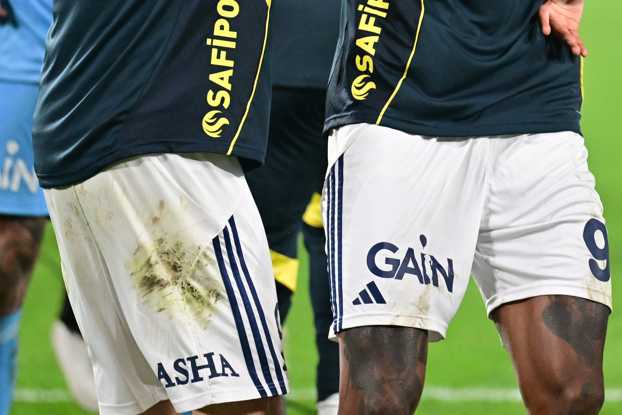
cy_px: -77
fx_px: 9450
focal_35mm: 547
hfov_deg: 3.8
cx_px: 578
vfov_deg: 2.5
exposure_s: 1/2000
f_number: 2.8
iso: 3200
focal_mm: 200
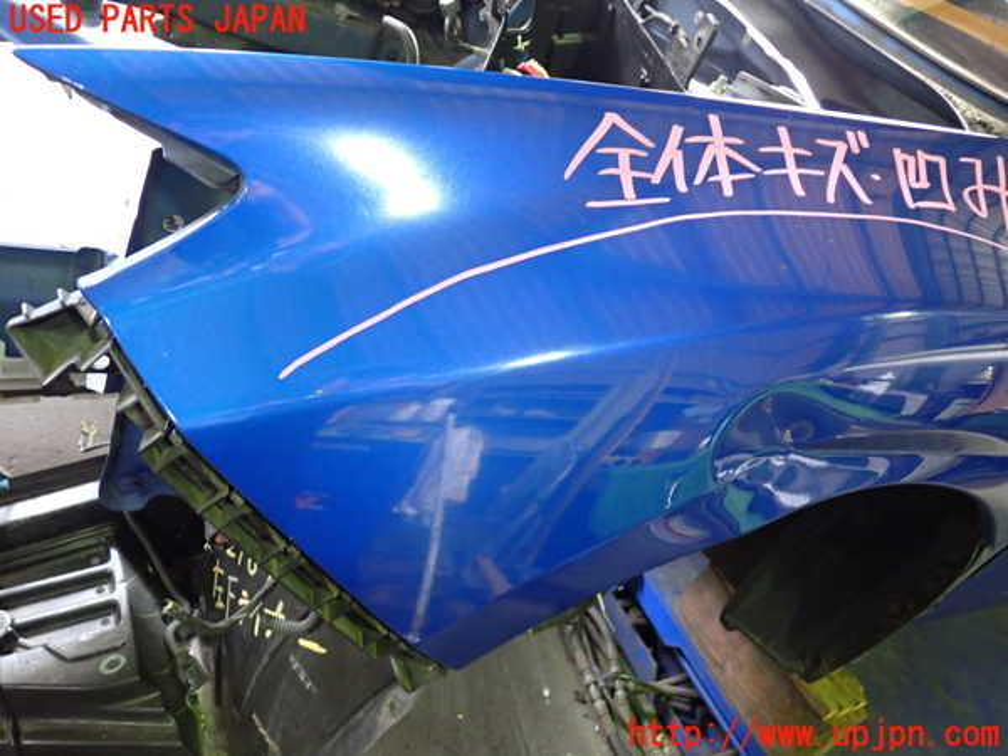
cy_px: 378
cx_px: 504
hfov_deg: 60.0
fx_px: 874
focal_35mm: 30
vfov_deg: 46.8
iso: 640
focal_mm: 5.4
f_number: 2.3
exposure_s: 1/30
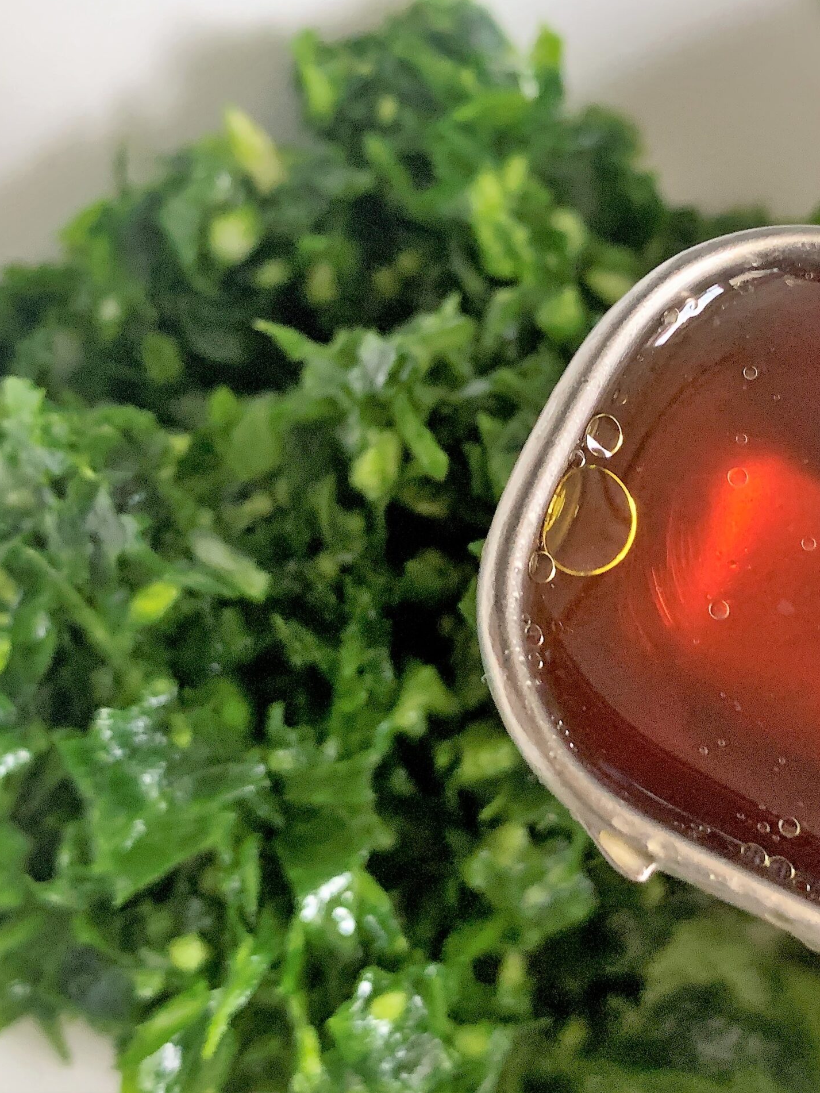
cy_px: 549
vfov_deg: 52.6
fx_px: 1105
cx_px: 416
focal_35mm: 35
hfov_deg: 40.7
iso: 400
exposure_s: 1/58
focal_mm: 4.25
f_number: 1.8
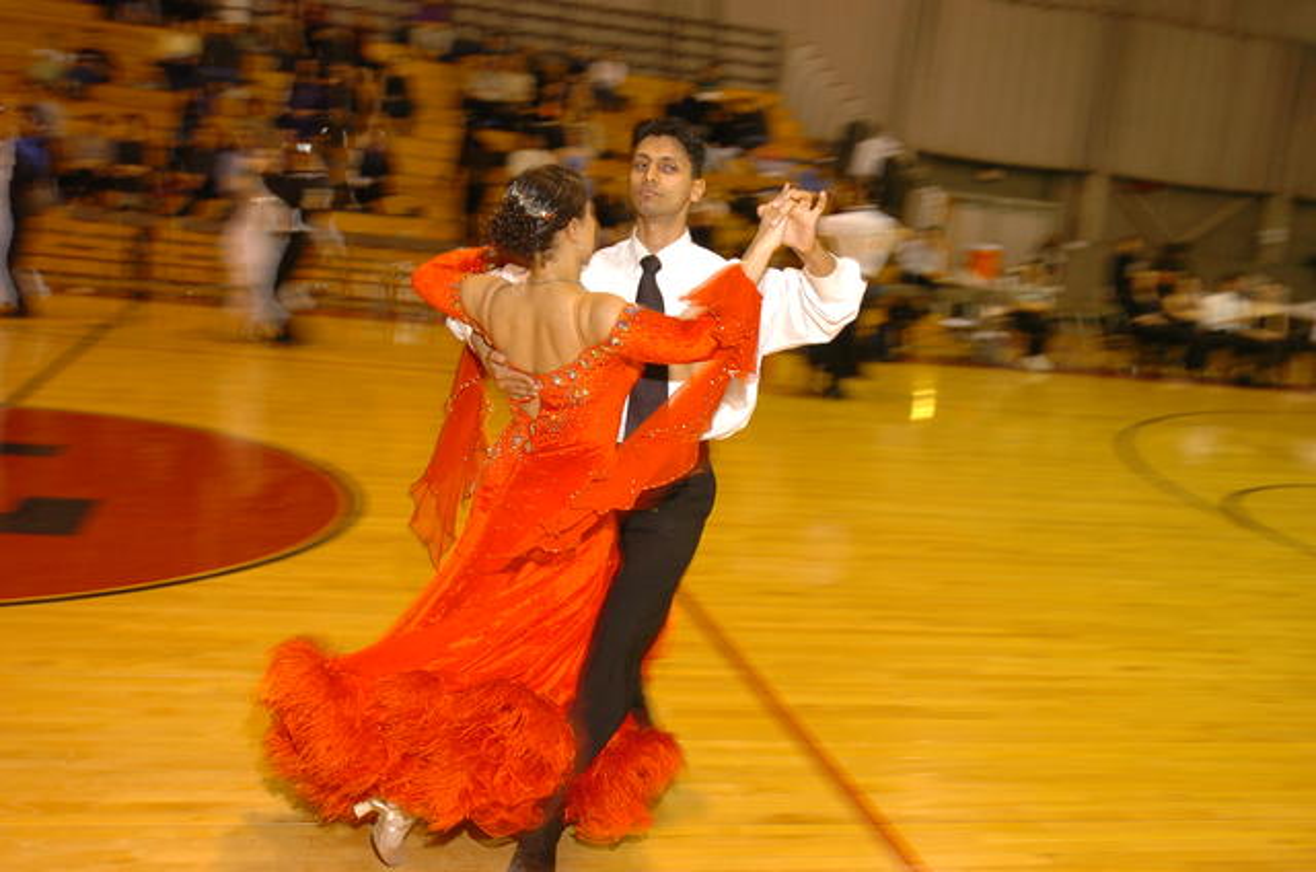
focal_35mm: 38
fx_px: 1368
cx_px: 658
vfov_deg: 35.3
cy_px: 436
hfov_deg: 51.4
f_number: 4
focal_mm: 25
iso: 320
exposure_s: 1/25
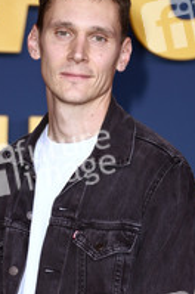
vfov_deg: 7.1
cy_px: 239
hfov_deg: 4.7
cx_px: 83
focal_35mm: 292
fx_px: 2381
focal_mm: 145
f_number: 5.6
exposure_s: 1/200
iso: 800
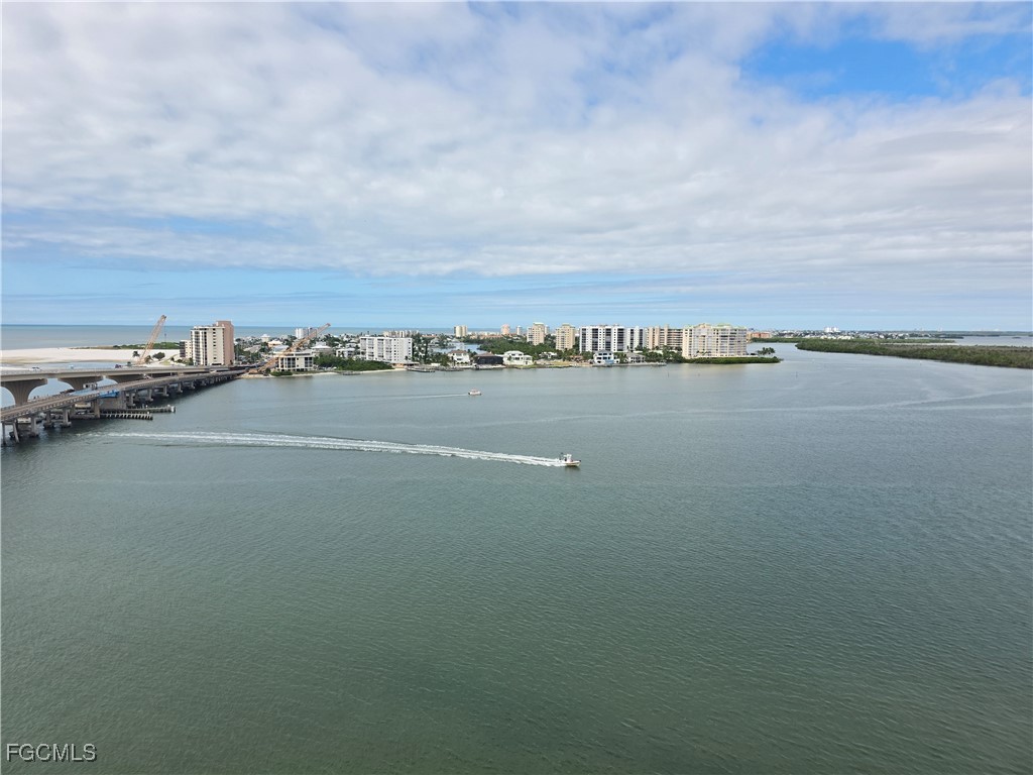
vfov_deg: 58.9
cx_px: 516
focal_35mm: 23
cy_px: 388
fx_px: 686
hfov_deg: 73.9
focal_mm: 6.3
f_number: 1.7
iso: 80
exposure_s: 1/5153
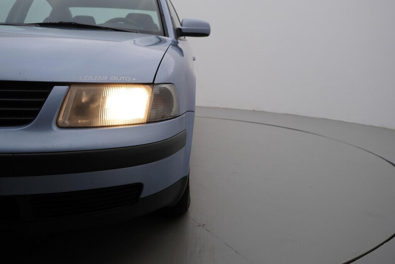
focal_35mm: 36
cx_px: 198
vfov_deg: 36.9
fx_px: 395
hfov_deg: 53.1
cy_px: 132
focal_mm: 24
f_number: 4
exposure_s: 1/160
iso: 100
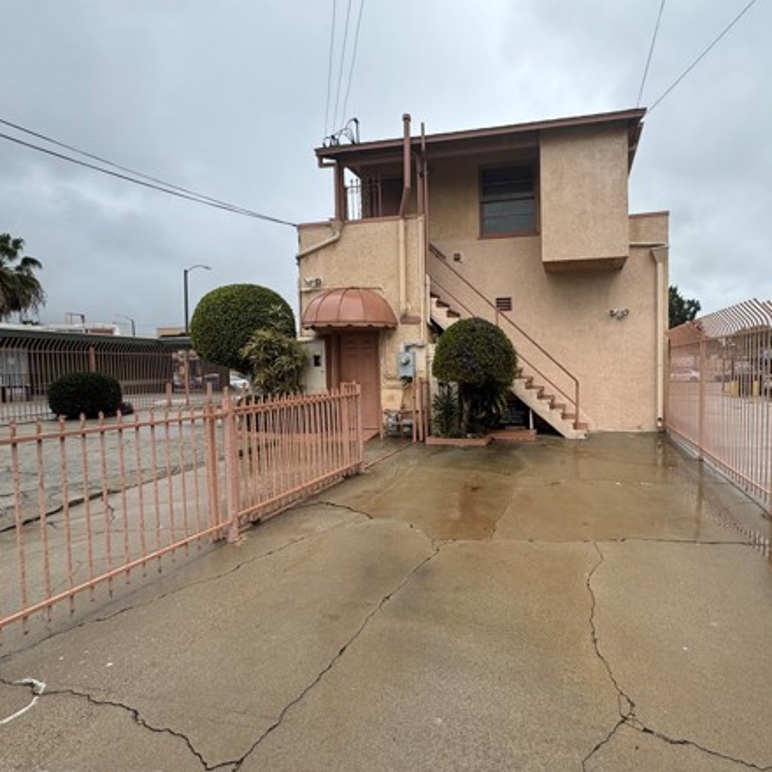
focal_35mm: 18
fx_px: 454
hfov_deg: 79.1
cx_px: 486
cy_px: 391
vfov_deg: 80.7
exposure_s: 1/578
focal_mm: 2.22
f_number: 2.2
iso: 40
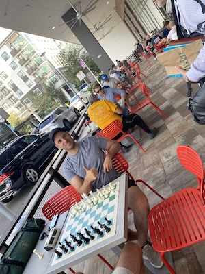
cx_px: 102
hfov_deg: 53.1
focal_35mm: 26
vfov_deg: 67.3
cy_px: 137
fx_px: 205
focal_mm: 4.25
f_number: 1.8
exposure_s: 1/165
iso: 32
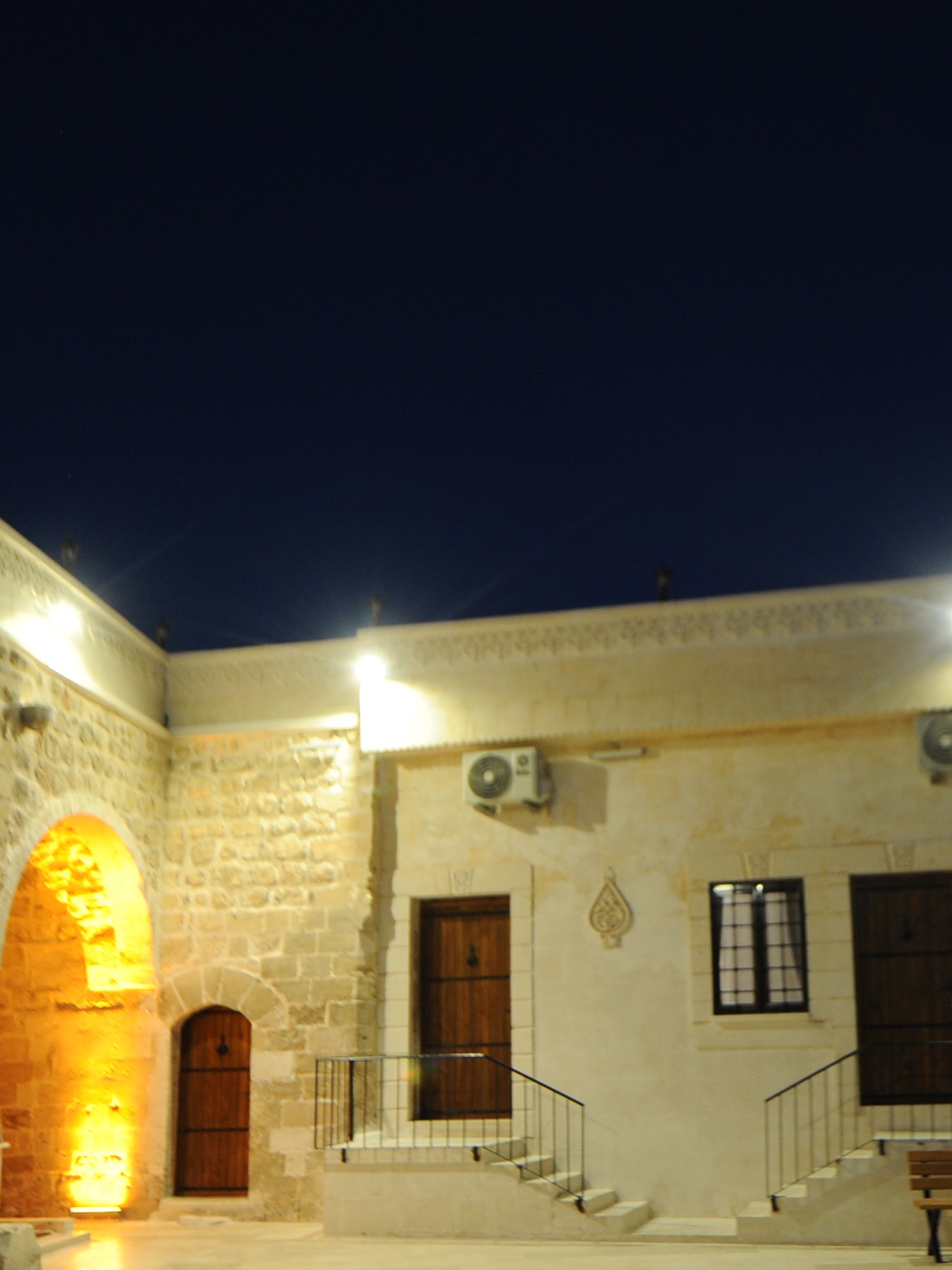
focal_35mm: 36
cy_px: 852
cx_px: 700
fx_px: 1320
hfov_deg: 38.7
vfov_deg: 50.4
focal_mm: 16
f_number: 2.8
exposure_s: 1/40
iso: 800
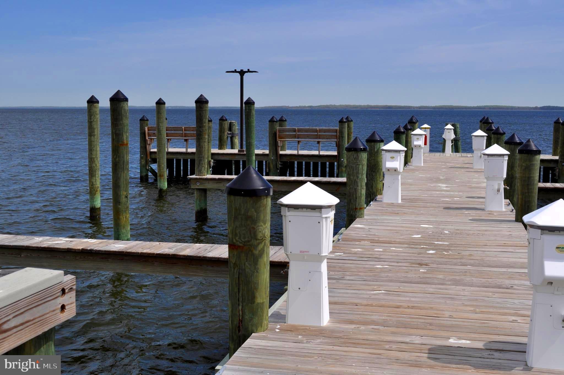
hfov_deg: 41.2
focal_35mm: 48
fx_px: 751
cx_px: 282
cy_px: 188
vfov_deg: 28.0
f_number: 11
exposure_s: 1/500
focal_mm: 32
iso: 200
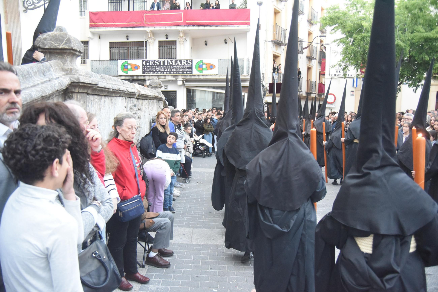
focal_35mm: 29
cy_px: 146
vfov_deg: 45.0
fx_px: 353
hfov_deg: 63.6
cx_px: 219
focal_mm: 29
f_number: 6.3
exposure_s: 1/125
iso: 8000
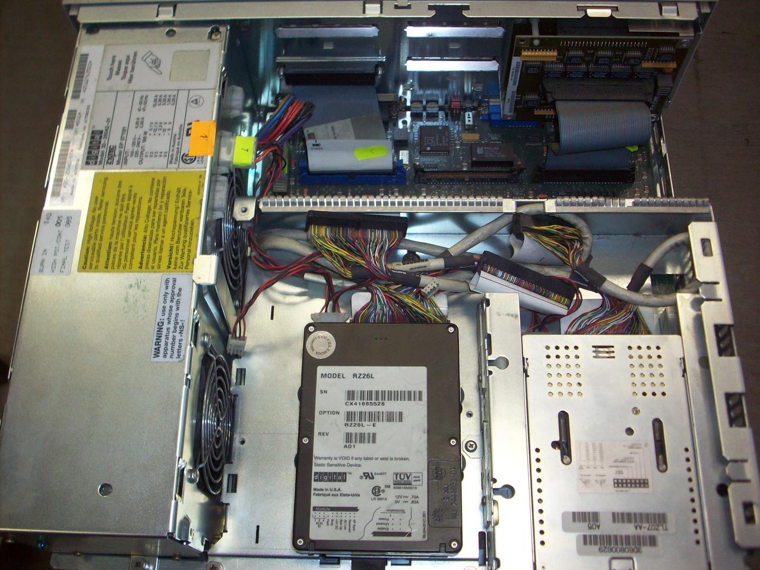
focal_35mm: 37
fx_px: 812
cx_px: 380
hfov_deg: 50.1
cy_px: 285
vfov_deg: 38.7
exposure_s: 1/64
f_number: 2.8
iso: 80
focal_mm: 6.2
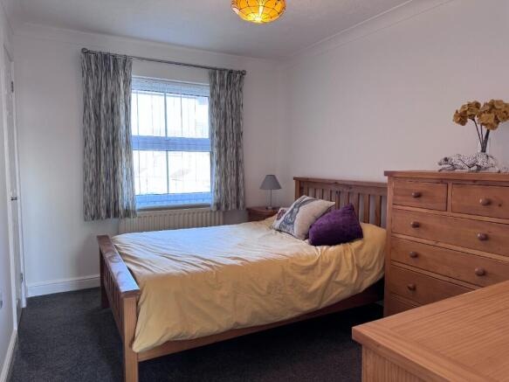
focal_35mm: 24
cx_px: 254
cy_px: 191
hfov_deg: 71.6
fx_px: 353
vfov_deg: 56.8
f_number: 1.78
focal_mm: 6.76
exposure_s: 1/100
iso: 125
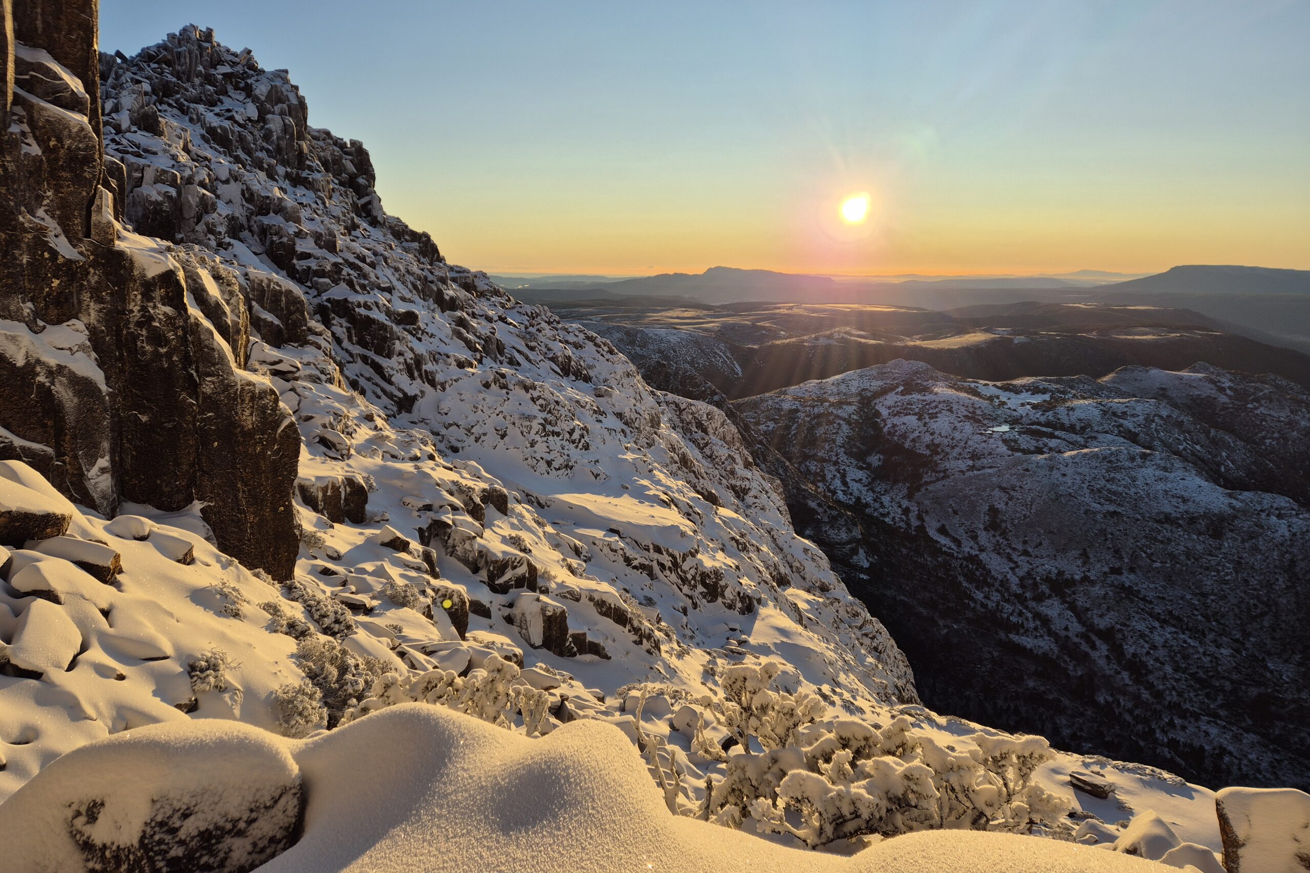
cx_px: 657
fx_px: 873
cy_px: 414
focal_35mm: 24
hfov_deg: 73.7
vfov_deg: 53.1
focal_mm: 5.4
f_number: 1.8
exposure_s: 1/1680
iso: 25
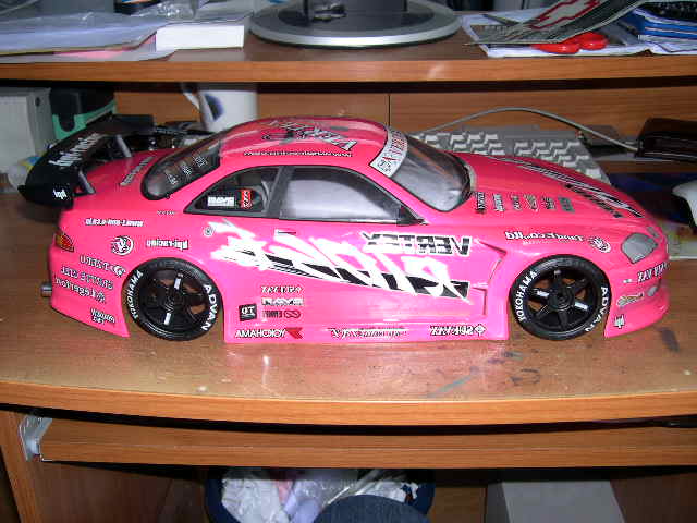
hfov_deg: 49.0
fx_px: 765
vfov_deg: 37.7
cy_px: 262
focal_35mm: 38
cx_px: 348
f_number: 2.8
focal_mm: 8
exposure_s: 1/60
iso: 100
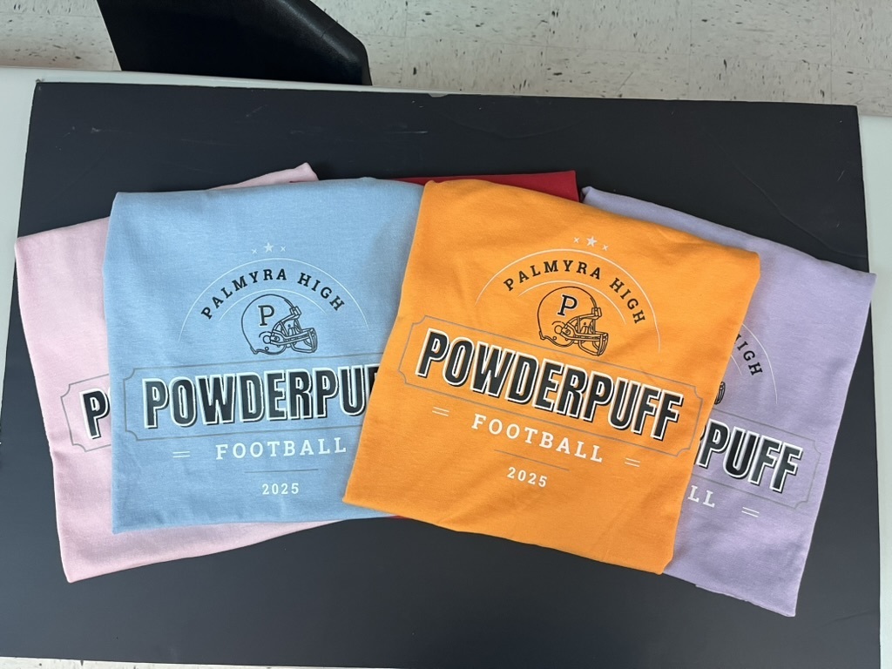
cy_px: 334
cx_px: 446
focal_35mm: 26
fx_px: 670
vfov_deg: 53.1
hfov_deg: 67.3
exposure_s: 1/60
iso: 160
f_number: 1.6
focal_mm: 5.1
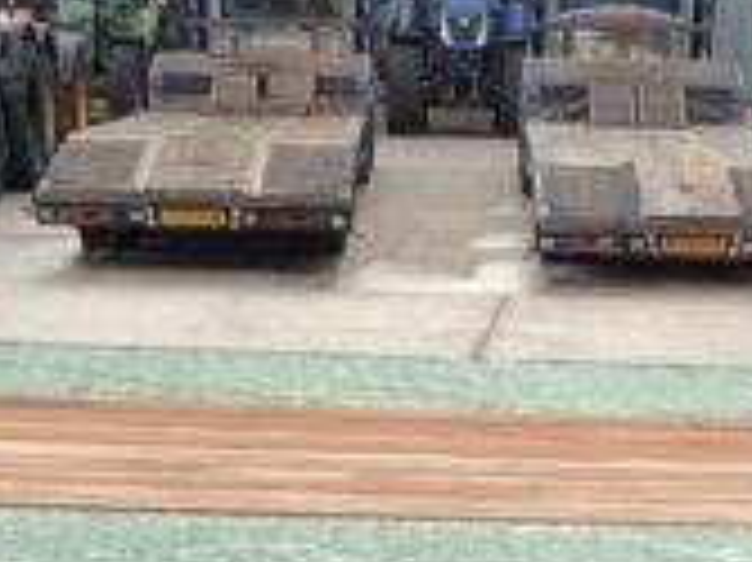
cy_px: 1057
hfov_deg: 17.7
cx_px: 450
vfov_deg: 12.1
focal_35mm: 111
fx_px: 2410
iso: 25
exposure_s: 1/122
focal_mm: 3
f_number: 1.8
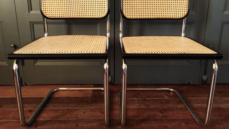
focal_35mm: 28
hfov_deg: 67.9
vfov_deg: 41.1
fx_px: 170
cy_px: 47
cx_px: 115
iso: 514
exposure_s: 1/20
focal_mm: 3.46
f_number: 2.2
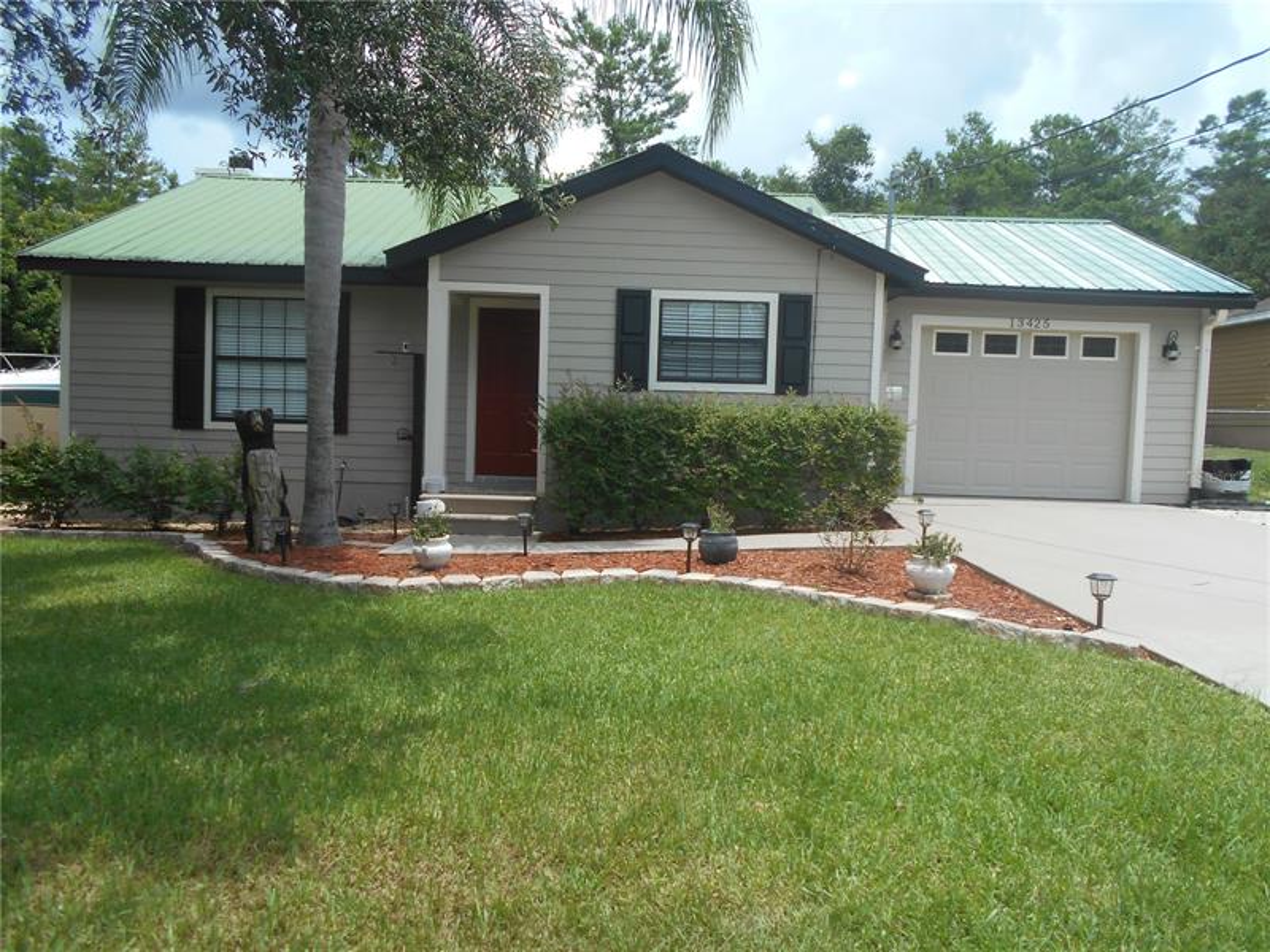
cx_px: 635
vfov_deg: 53.1
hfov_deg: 67.3
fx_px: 954
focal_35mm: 26
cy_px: 476
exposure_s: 1/640
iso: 80
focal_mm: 4.6
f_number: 3.2
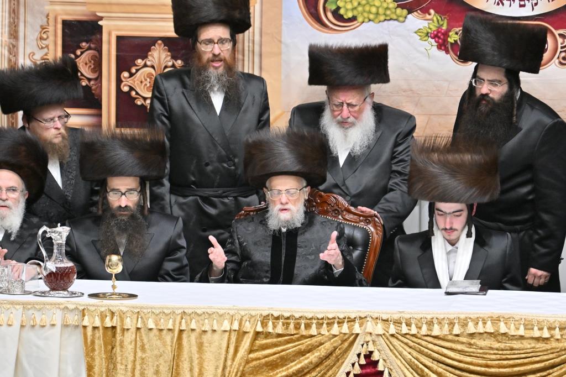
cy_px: 188
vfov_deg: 4.6
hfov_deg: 6.9
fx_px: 4715
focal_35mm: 300
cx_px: 283
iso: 1250
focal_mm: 200
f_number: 2.8
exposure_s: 1/400
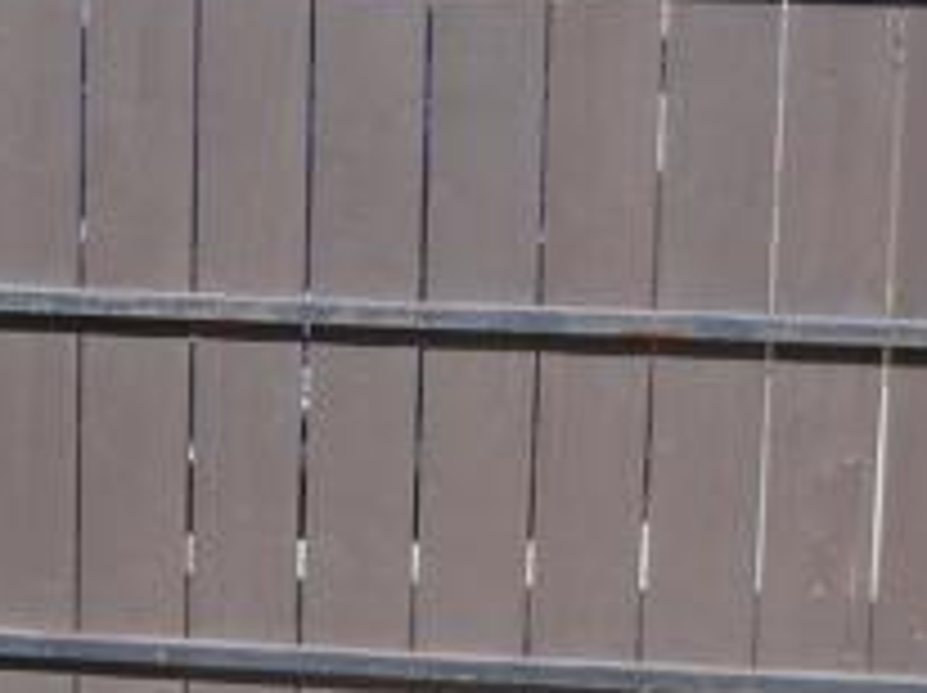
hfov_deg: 17.9
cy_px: 315
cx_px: 189
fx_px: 2916
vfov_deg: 13.6
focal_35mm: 109
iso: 80
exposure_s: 1/500
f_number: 3.5
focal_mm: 6.2
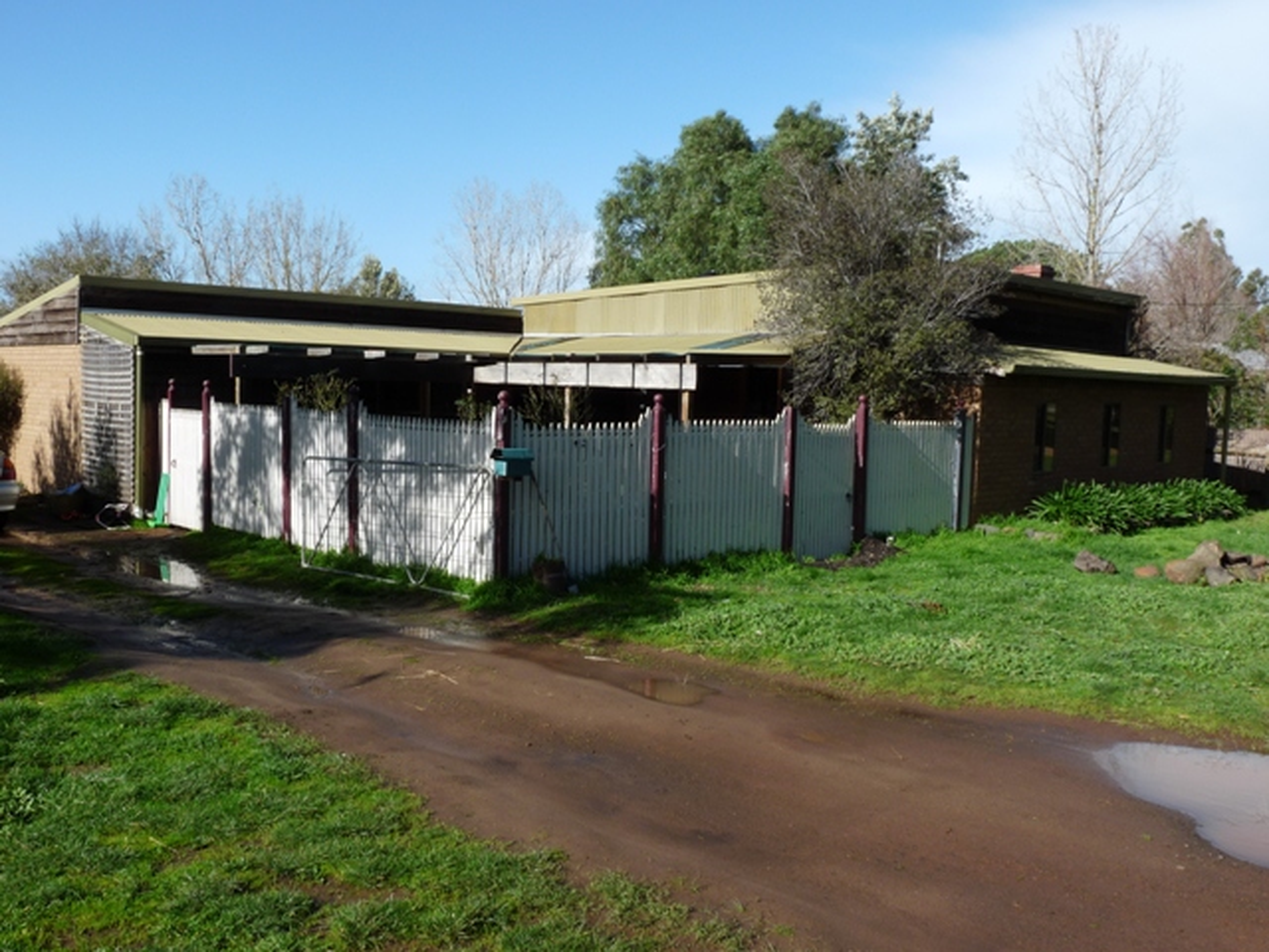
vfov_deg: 45.4
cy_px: 476
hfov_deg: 58.4
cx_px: 634
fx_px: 1136
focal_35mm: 31
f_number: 5.6
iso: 100
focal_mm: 5.4
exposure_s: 1/320
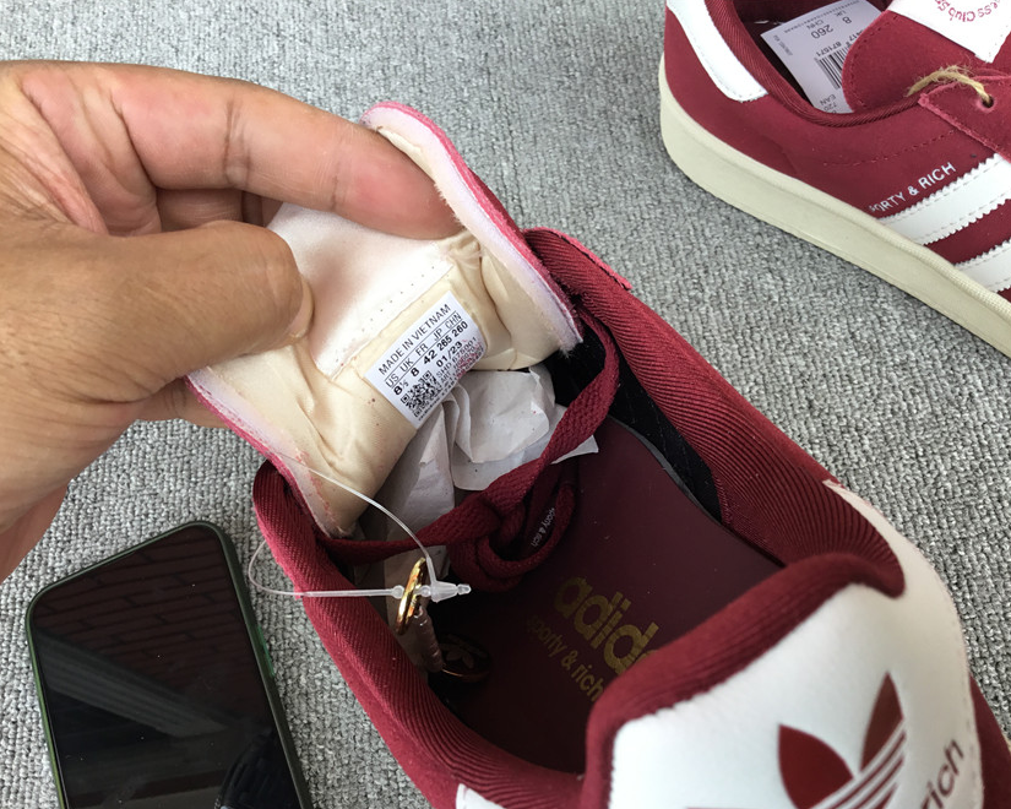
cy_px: 410
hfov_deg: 54.1
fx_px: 987
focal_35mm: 33
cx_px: 462
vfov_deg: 44.5
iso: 25
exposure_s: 1/120
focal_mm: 3.3
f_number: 2.4
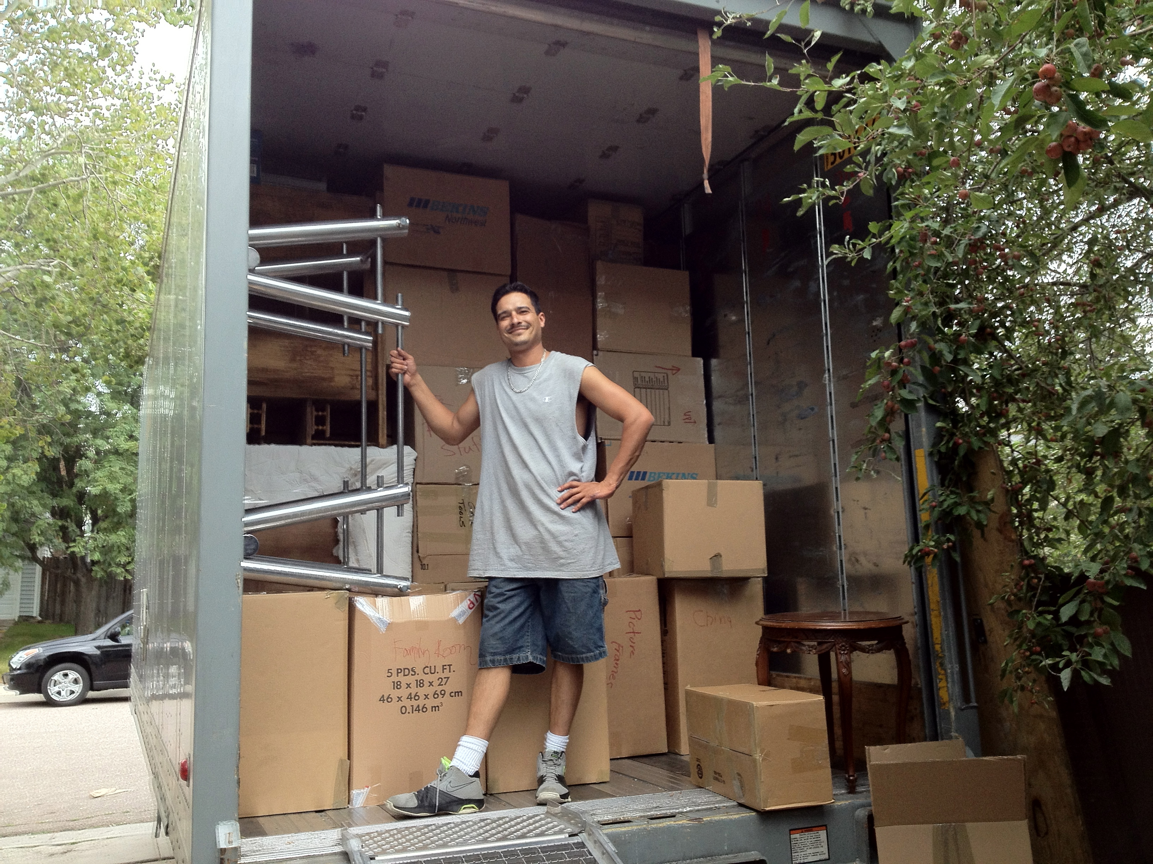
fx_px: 1166
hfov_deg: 52.6
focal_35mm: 35
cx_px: 576
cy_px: 432
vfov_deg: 40.7
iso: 80
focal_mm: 4.28
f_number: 2.4
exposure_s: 1/60
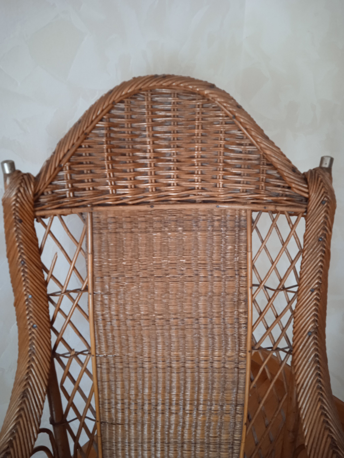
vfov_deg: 63.4
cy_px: 229
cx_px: 172
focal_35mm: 28
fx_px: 371
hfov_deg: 49.7
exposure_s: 1/14.3
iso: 1177
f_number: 2.2
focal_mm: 3.43
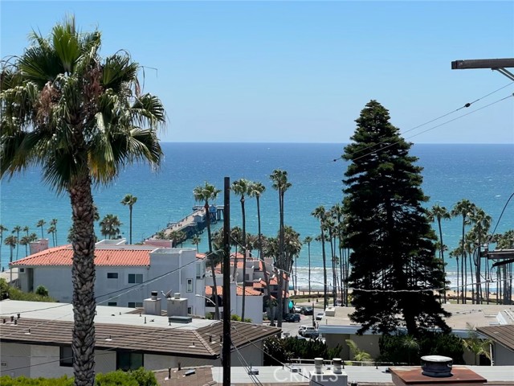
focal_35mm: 77
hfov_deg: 25.3
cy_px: 193
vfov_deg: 19.1
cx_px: 257
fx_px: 1143
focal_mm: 9
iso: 32
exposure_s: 1/803
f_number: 2.8
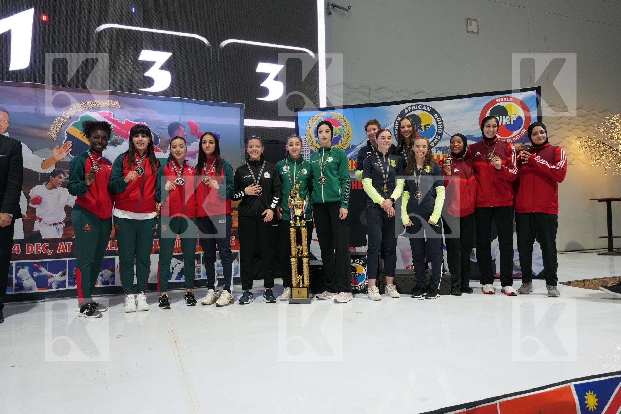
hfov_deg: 70.4
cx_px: 310
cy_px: 207
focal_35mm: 26
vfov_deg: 50.4
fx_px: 440
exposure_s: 1/125
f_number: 4
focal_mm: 25.5
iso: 2500
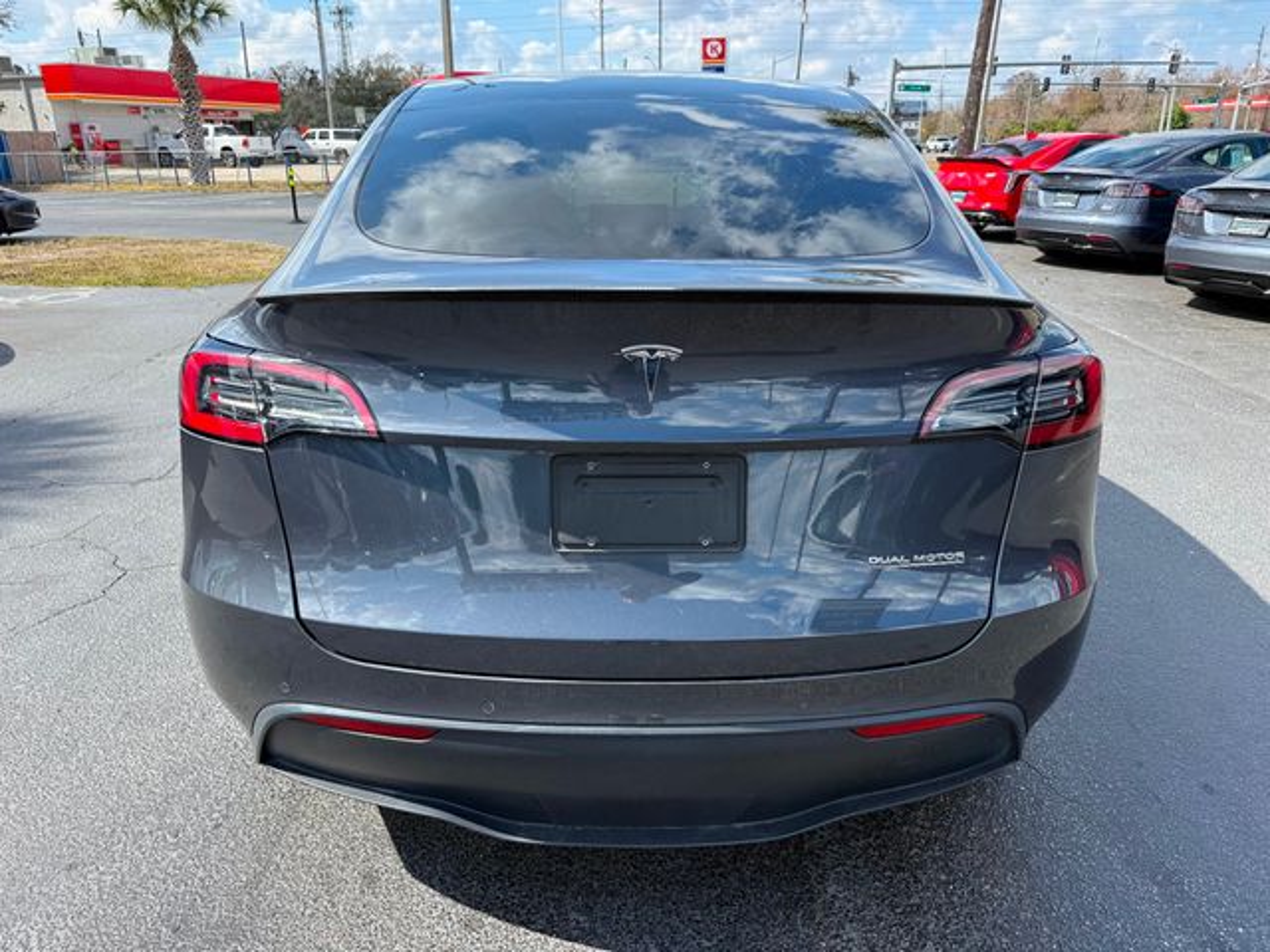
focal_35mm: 24
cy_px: 476
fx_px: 881
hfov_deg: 71.6
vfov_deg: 56.8
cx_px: 635
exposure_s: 1/2110
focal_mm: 6.76
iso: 100
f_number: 1.78
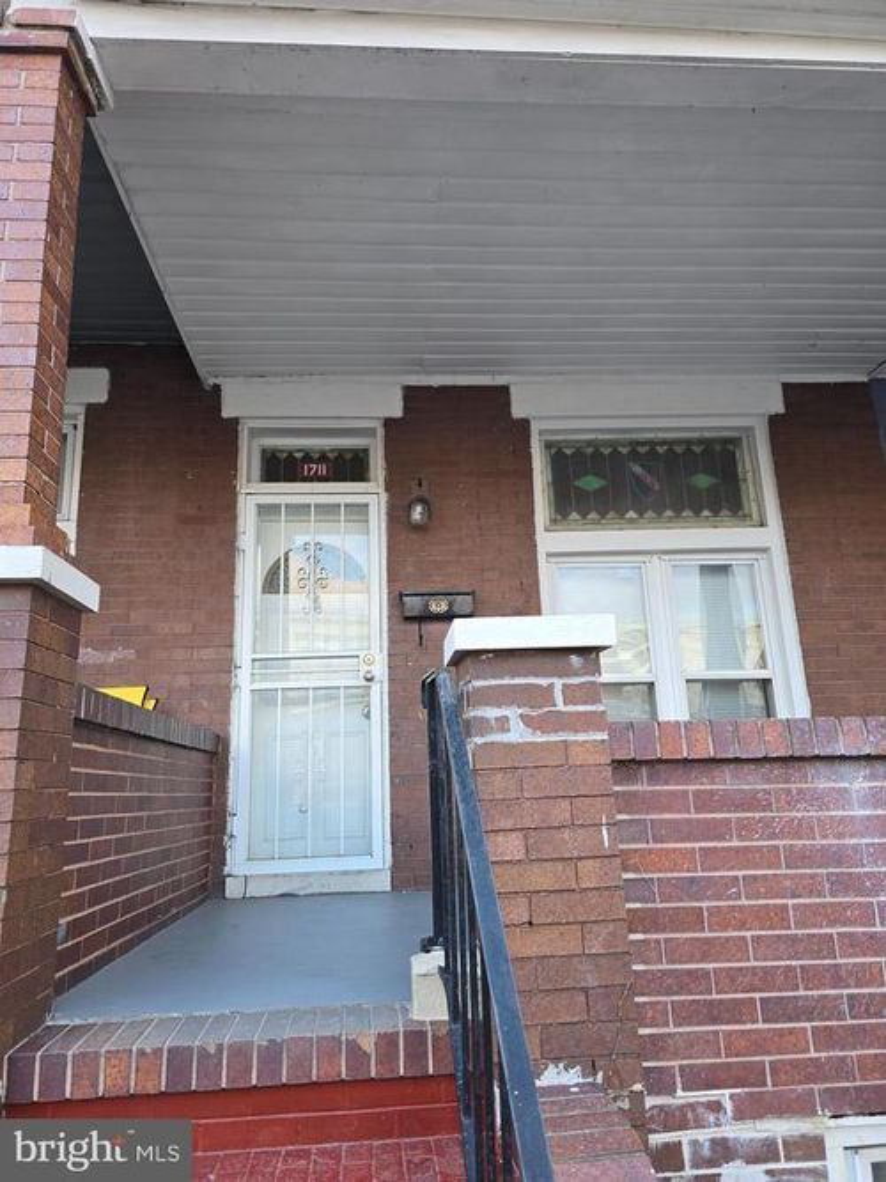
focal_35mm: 23
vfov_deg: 73.9
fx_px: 785
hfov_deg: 58.9
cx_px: 443
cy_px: 591
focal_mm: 6.3
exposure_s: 1/60
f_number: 1.7
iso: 32
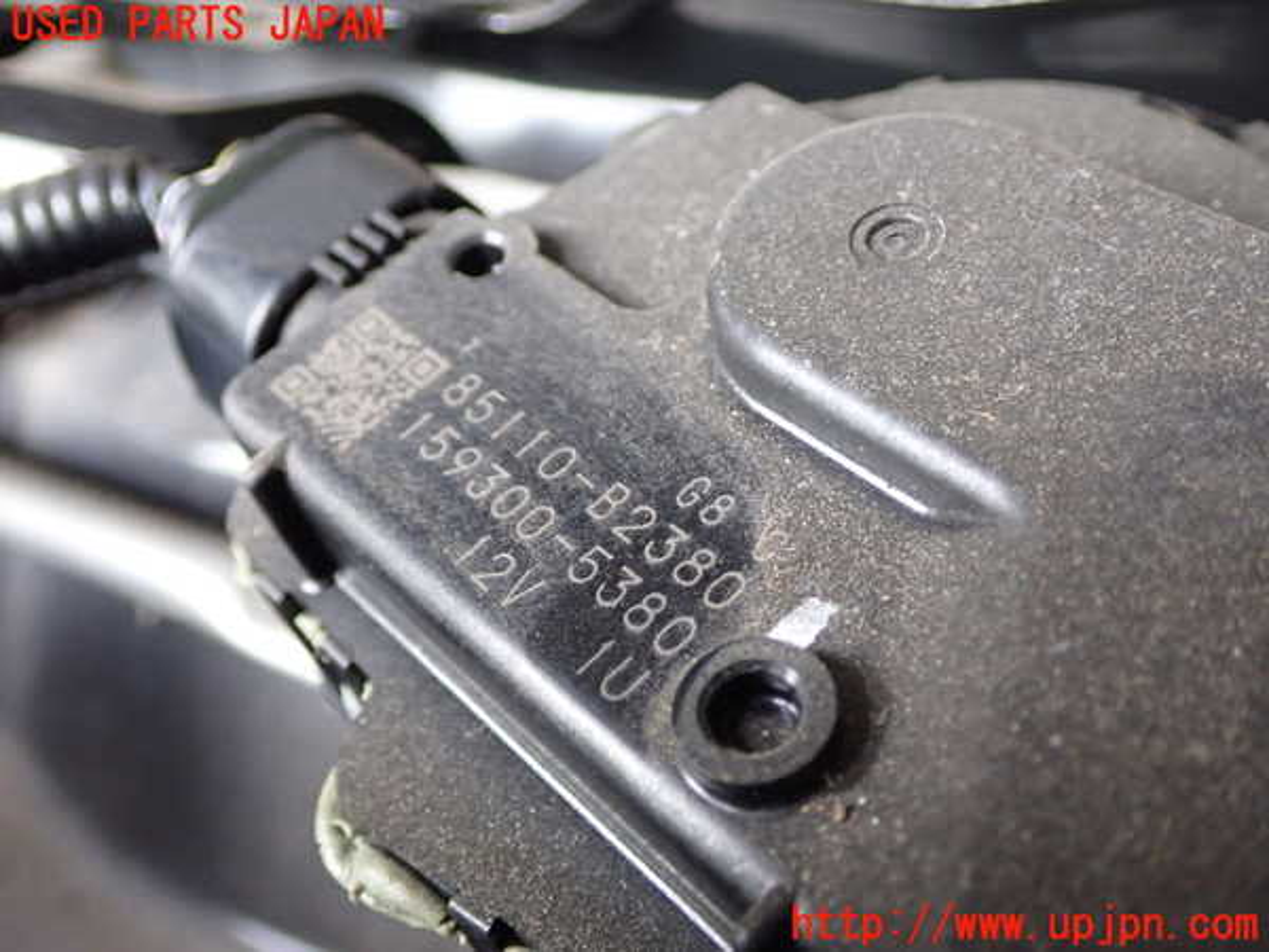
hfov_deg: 45.8
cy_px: 476
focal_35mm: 41
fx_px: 1503
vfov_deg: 35.1
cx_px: 634
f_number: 2.8
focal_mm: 7.31
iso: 500
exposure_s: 1/40
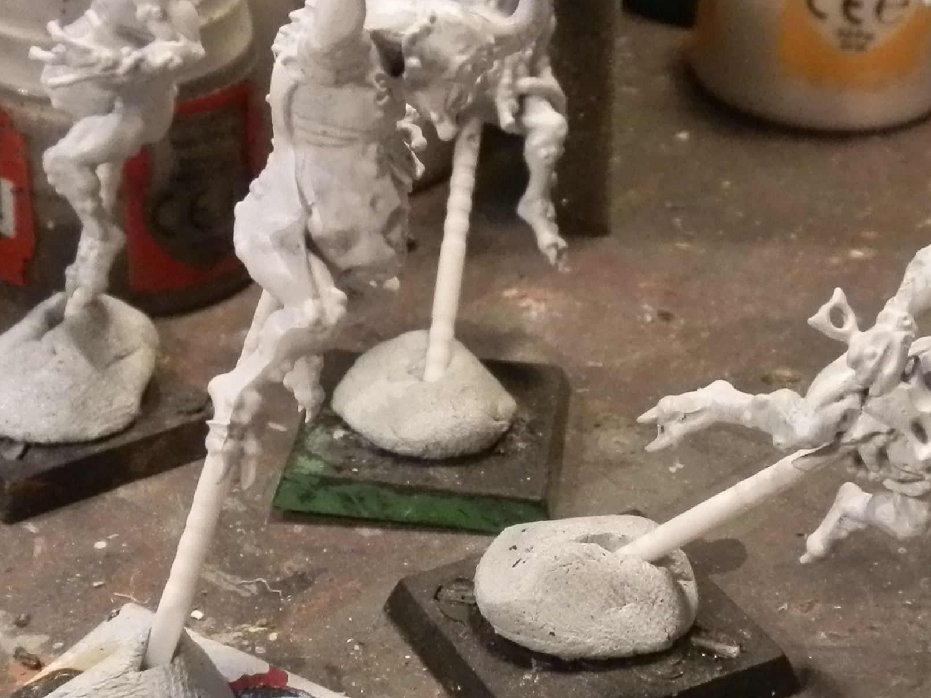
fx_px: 2017
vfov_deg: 19.6
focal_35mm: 75
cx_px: 478
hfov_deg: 26.0
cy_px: 449
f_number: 3.1
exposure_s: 1/80
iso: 400
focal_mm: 5
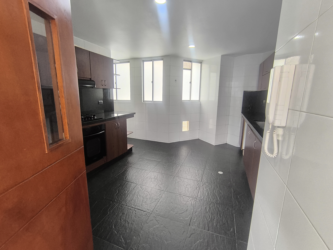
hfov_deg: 94.5
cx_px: 166
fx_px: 154
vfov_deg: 78.1
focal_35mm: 16
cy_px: 125
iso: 320
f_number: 2.2
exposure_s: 1/60
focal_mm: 1.65
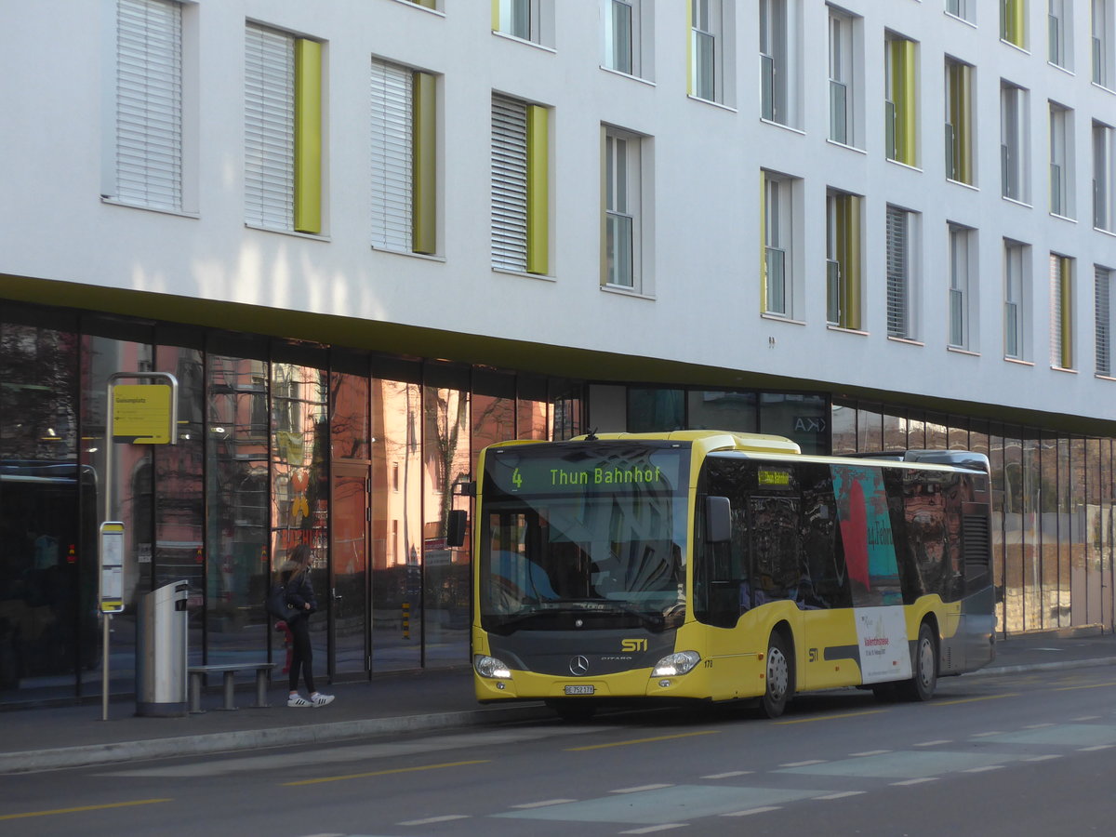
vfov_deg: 11.2
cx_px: 558
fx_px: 4256
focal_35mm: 132
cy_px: 418
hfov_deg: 14.9
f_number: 5.3
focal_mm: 25.7
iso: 200
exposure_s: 1/200
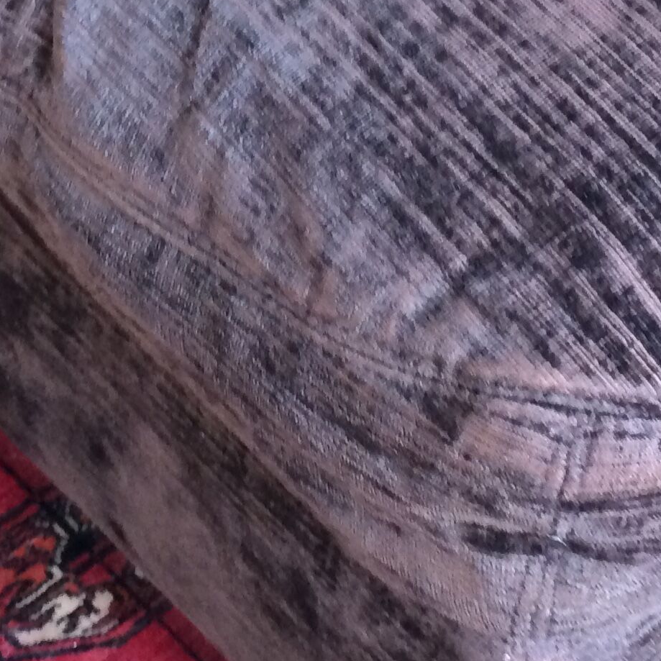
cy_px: 122
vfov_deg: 18.9
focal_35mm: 91
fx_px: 1966
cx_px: 546
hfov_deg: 18.9
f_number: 2.2
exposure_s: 1/33
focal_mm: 4.15
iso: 80
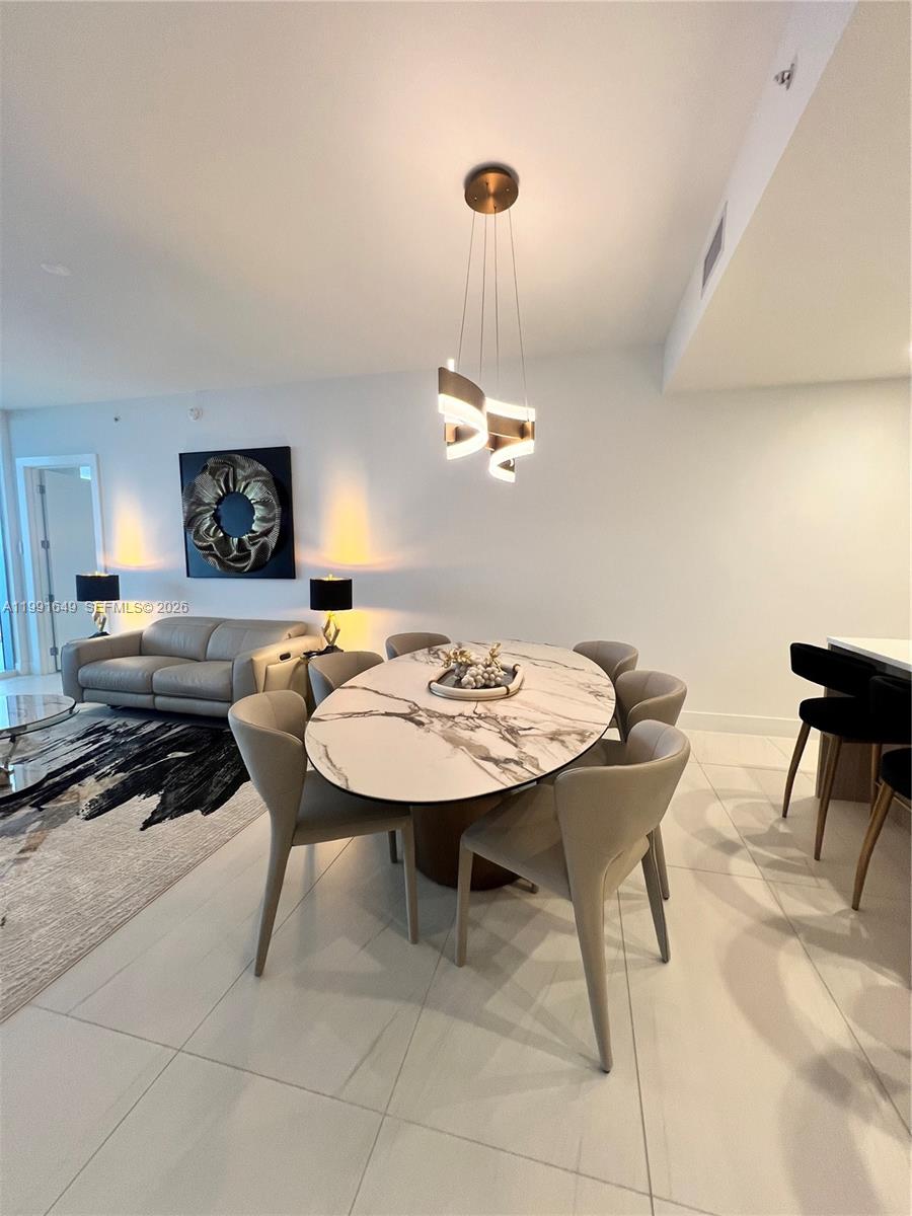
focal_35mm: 13
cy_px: 608
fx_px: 457
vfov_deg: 106.2
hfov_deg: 89.9
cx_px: 456
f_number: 1.8
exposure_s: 1/120
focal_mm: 1.57
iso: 160
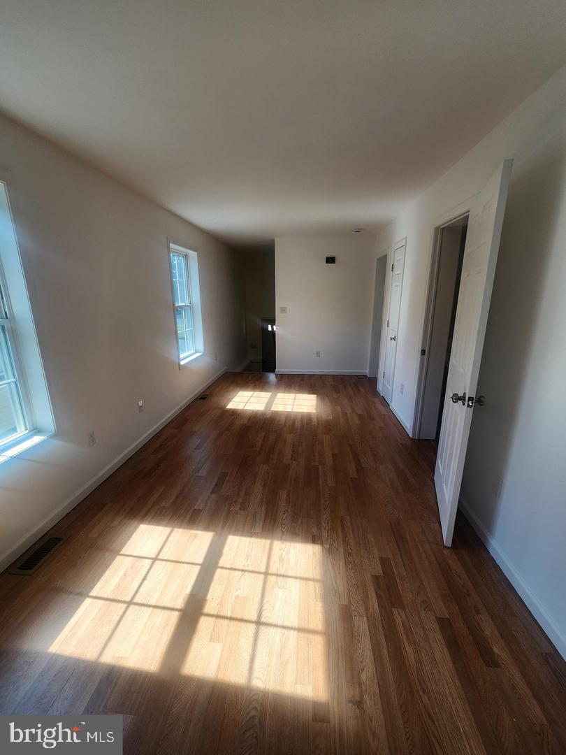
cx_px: 283
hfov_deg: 89.9
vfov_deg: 106.2
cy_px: 378
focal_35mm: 13
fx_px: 283
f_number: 2.2
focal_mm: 2.2
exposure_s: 1/126
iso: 50
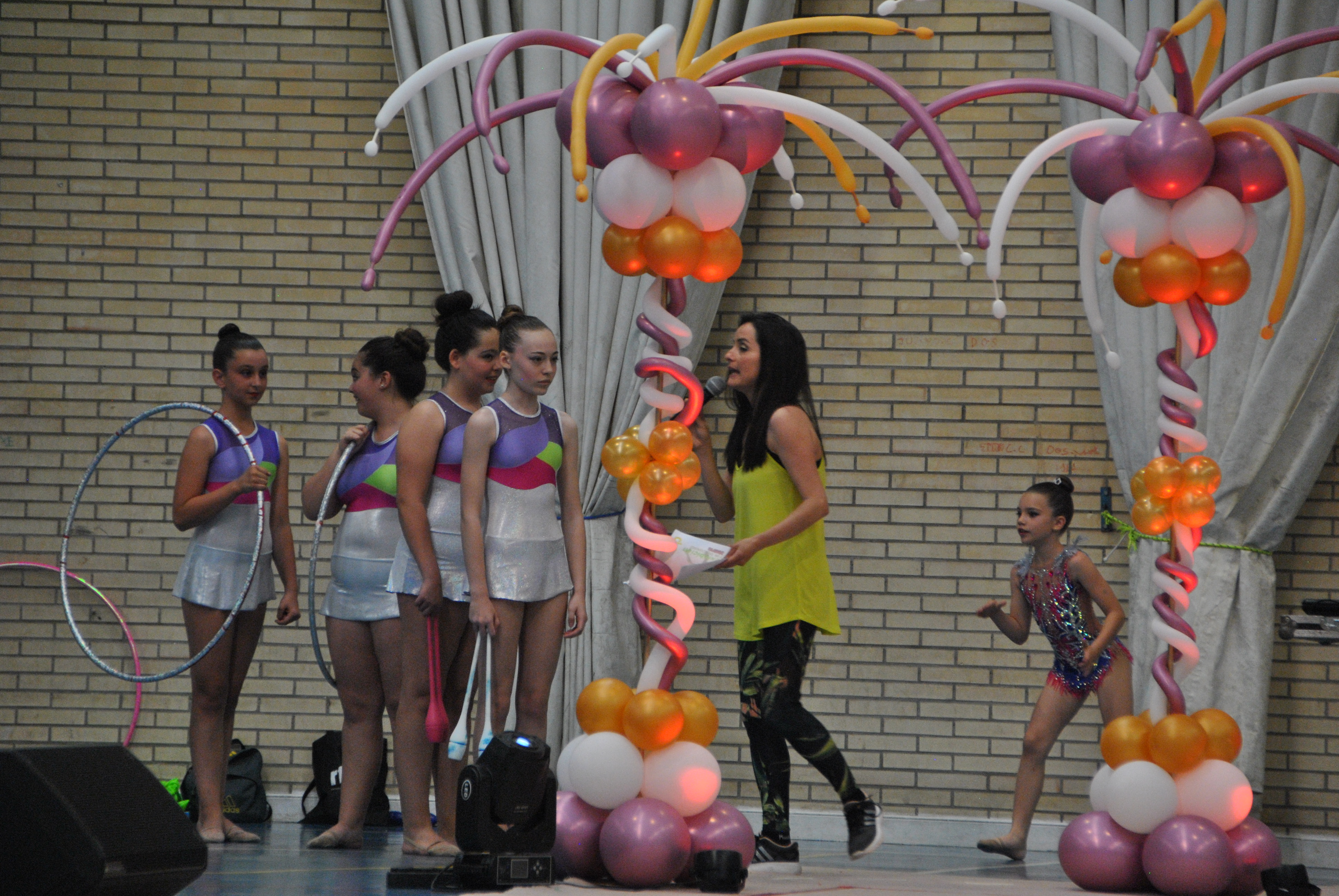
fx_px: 6815
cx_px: 670
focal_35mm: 183
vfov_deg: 7.5
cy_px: 448
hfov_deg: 11.2
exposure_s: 1/160
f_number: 5.6
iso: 800
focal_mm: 122
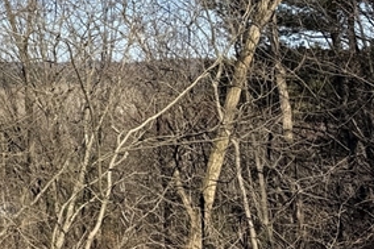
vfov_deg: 14.7
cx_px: -223
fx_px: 934
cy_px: -49
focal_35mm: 90
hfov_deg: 19.2
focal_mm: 6.76
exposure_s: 1/4049
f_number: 1.78
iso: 80
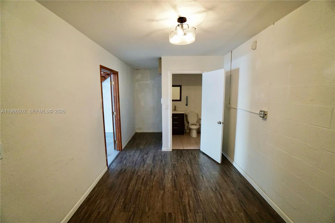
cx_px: 168
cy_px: 112
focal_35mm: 15
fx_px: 140
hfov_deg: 100.4
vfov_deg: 77.3
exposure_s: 1/160
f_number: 4
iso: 2000
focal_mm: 10
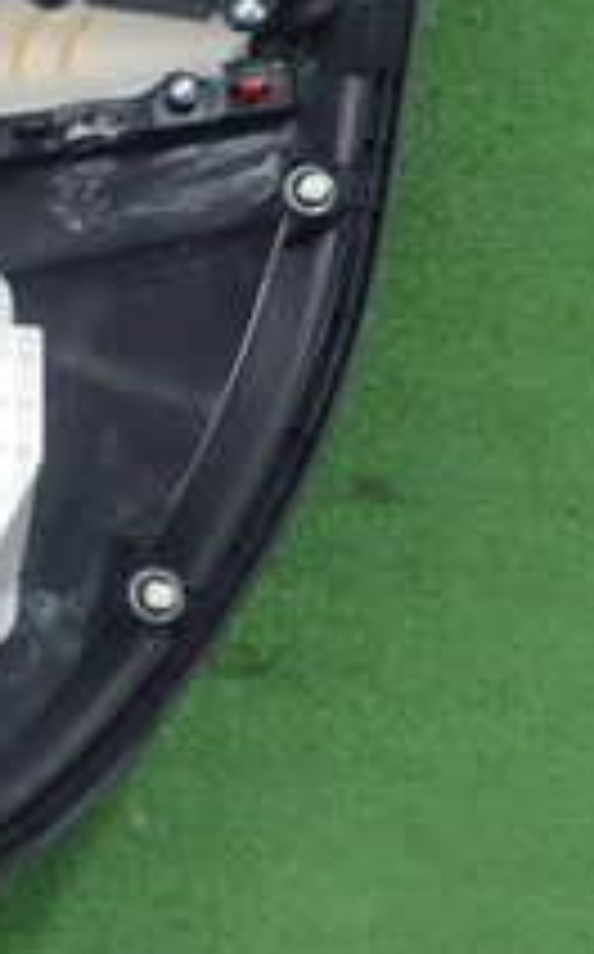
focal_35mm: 75
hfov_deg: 13.9
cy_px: 180
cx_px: -693
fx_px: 1948
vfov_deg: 26.9
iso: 200
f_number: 2
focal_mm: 4.5
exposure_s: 1/60
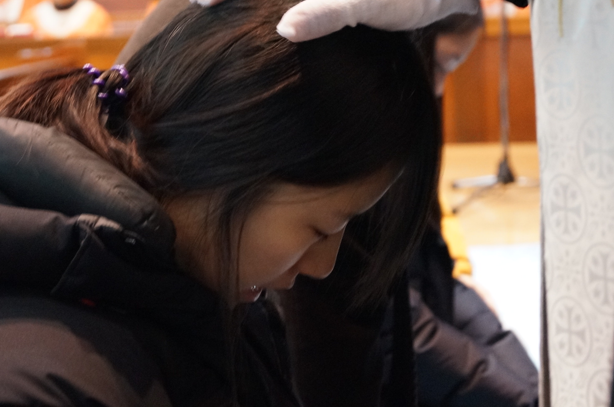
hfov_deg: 19.9
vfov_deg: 13.3
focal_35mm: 103
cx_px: 249
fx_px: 1748
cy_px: 207
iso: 3200
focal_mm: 55
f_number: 5.6
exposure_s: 1/40
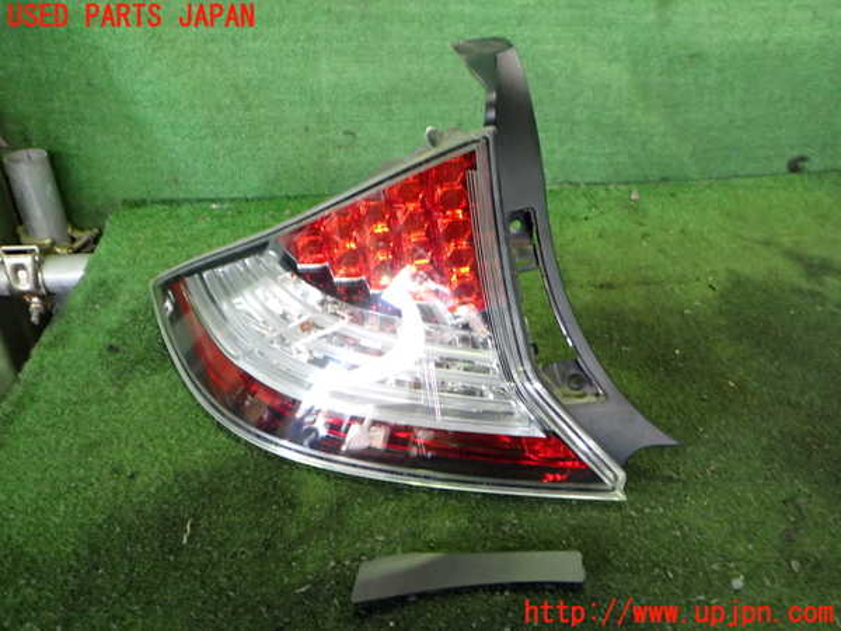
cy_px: 316
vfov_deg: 46.8
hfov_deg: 60.0
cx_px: 420
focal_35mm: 30
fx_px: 729
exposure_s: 1/30
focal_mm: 5.4
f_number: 2.3
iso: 400
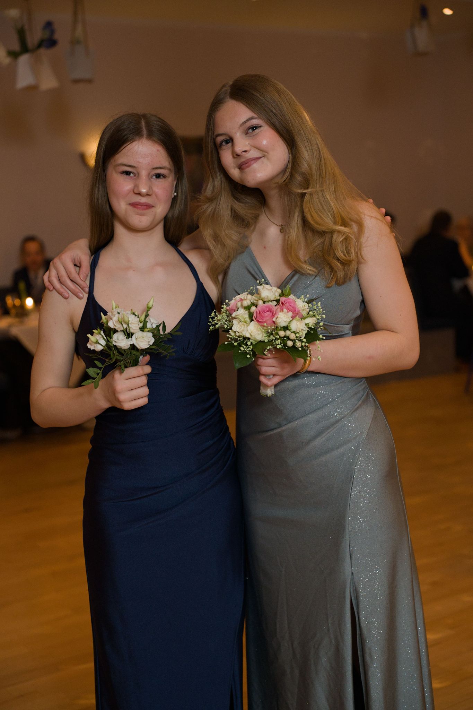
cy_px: 355
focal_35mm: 54
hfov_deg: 25.1
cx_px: 236
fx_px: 1064
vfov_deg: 36.9
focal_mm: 54
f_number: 2.8
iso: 3200
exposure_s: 1/125
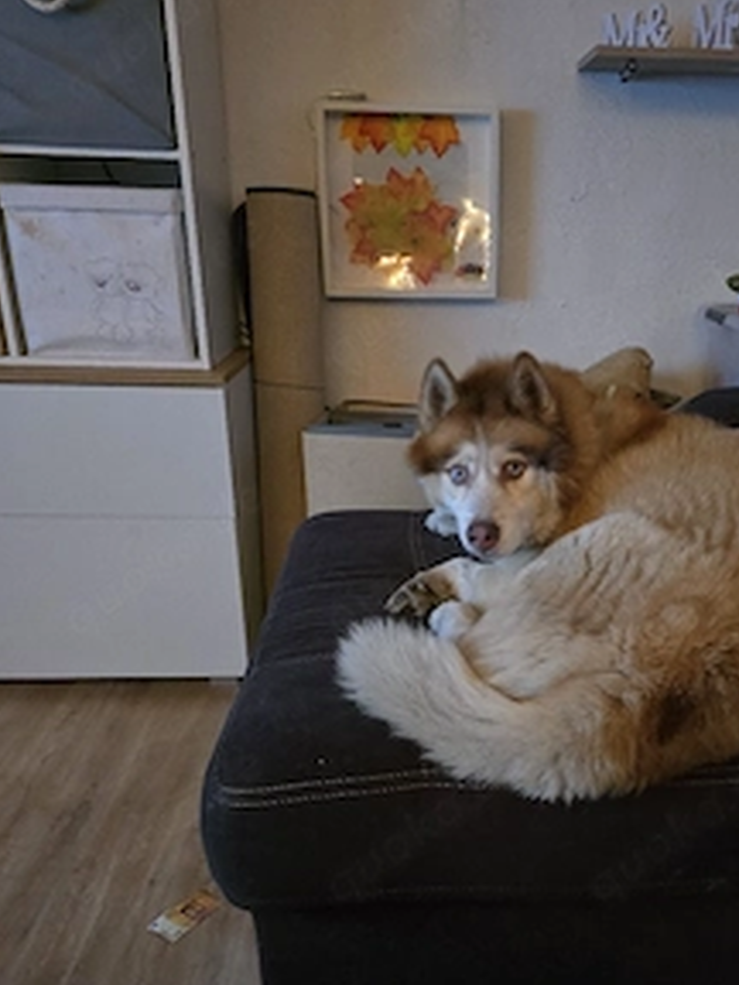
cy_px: 595
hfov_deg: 43.5
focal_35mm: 32
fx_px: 911
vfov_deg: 56.3
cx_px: 500
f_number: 1.7
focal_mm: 6.3
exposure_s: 1/25.1
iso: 1600
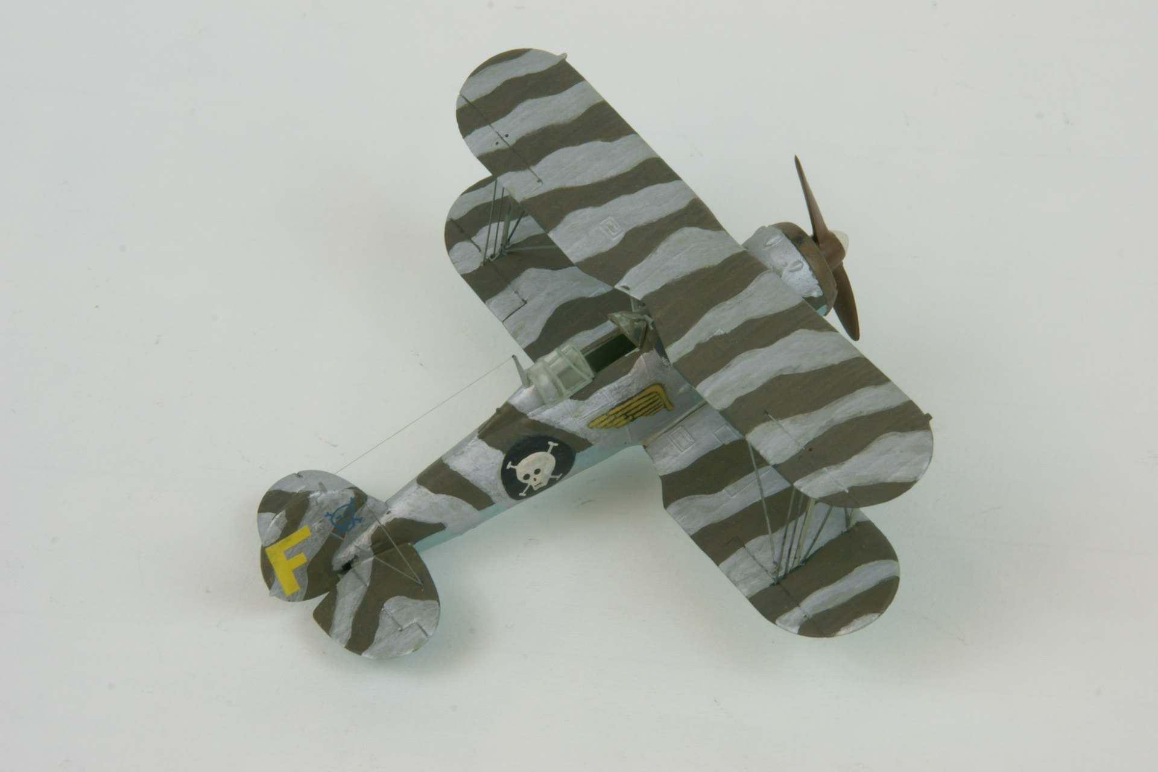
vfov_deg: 9.1
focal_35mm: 150
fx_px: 4825
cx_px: 579
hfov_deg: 13.7
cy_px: 386
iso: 80
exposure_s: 1.3
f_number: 29
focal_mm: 100
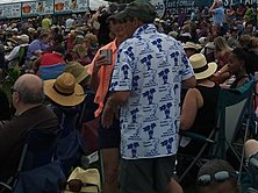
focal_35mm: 75
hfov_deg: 25.8
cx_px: 187
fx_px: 558
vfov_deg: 17.8
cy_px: -85
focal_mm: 3.83
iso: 100
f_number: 2.2
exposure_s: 1/1422
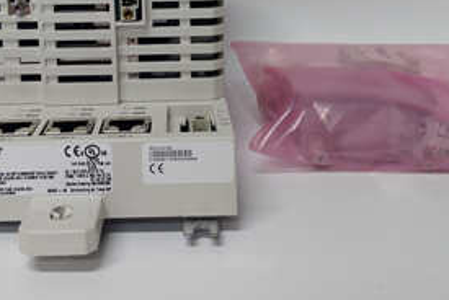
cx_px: 181
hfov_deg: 38.7
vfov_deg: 25.8
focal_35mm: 51
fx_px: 637
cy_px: 38
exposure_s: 1/33
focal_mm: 3.79
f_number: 2
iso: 167
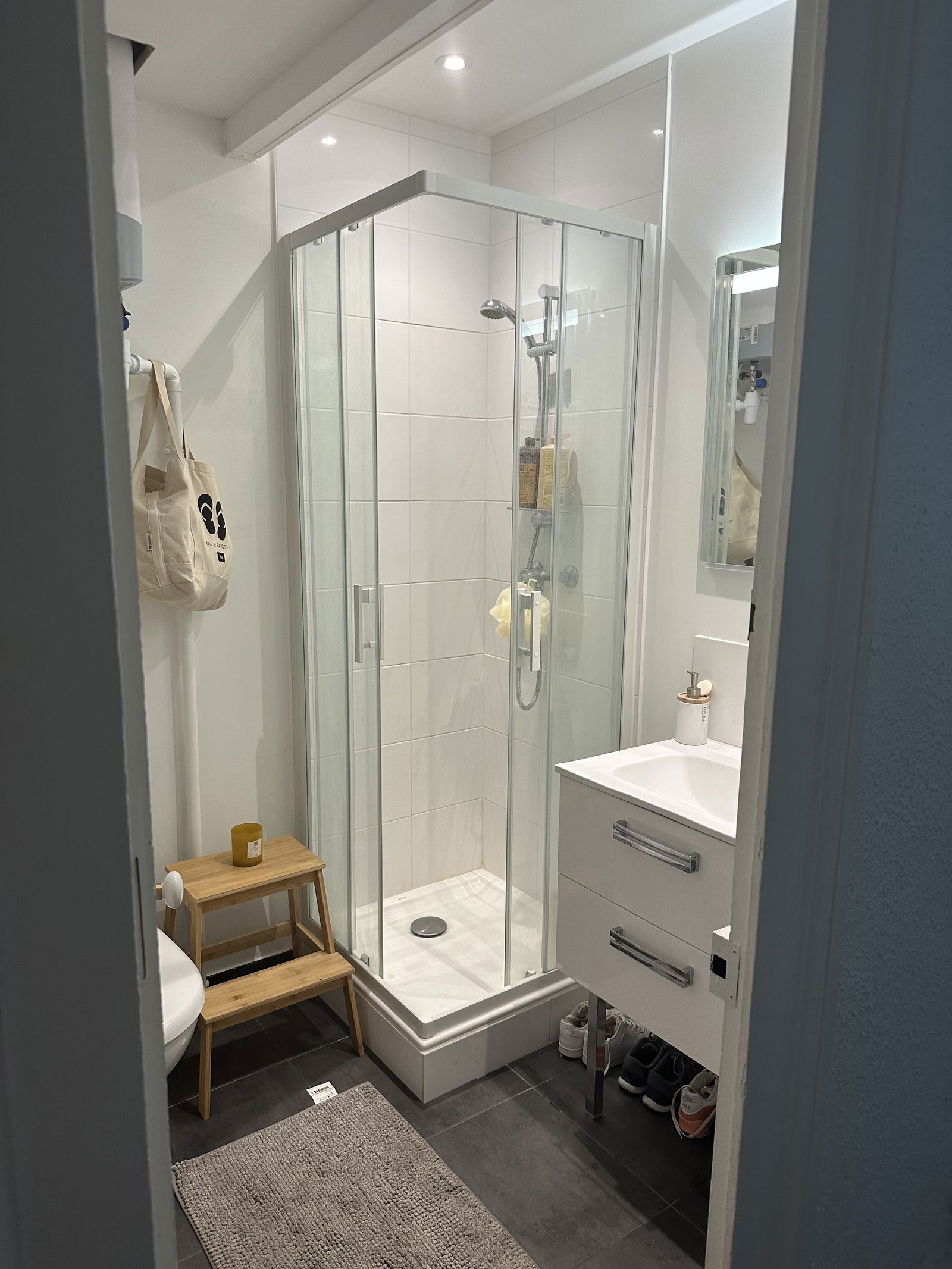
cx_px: 476
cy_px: 634
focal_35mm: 24
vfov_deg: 71.6
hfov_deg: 56.8
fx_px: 880
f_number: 1.78
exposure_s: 1/100
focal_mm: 6.86
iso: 125
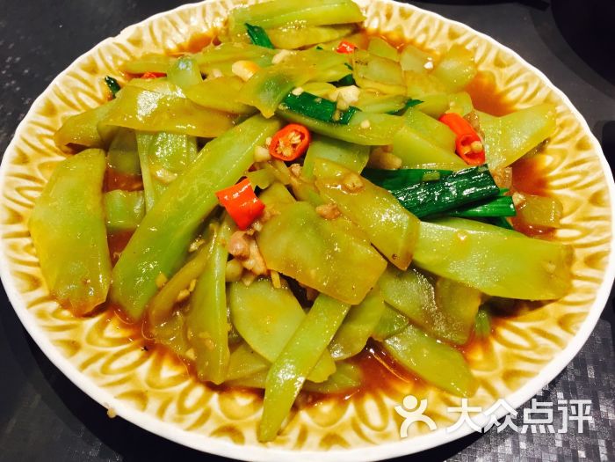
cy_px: 231
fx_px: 515
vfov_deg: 48.2
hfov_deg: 61.7
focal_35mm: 29
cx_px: 308
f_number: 2.2
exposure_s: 1/33
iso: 125
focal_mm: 4.15
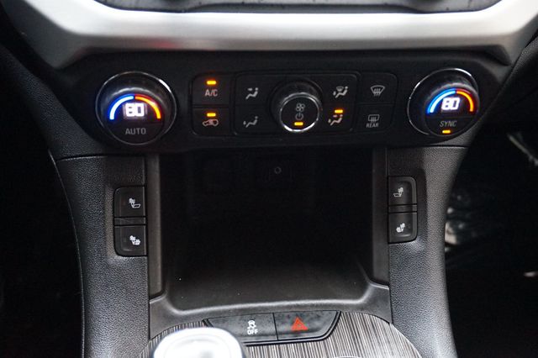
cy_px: 179
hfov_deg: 47.9
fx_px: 605
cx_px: 269
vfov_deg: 33.0
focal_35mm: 40
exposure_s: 1/30
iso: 3200
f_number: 4.5
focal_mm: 27
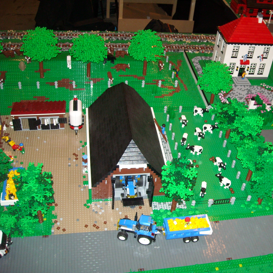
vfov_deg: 40.0
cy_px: 135
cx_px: 183
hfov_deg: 39.5
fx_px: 375
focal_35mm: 42
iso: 200
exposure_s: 1/60
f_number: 2.8
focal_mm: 5.7
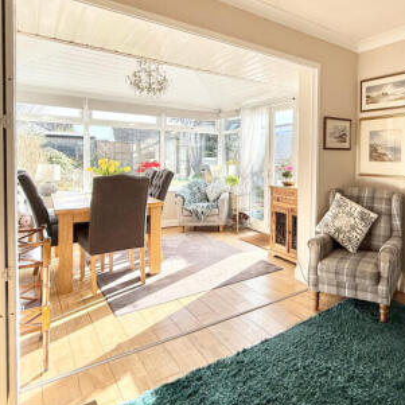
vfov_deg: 64.5
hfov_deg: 60.8
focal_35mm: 24
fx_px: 318
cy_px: 165
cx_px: 311
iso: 64
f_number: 2.2
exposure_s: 1/303
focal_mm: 2.22
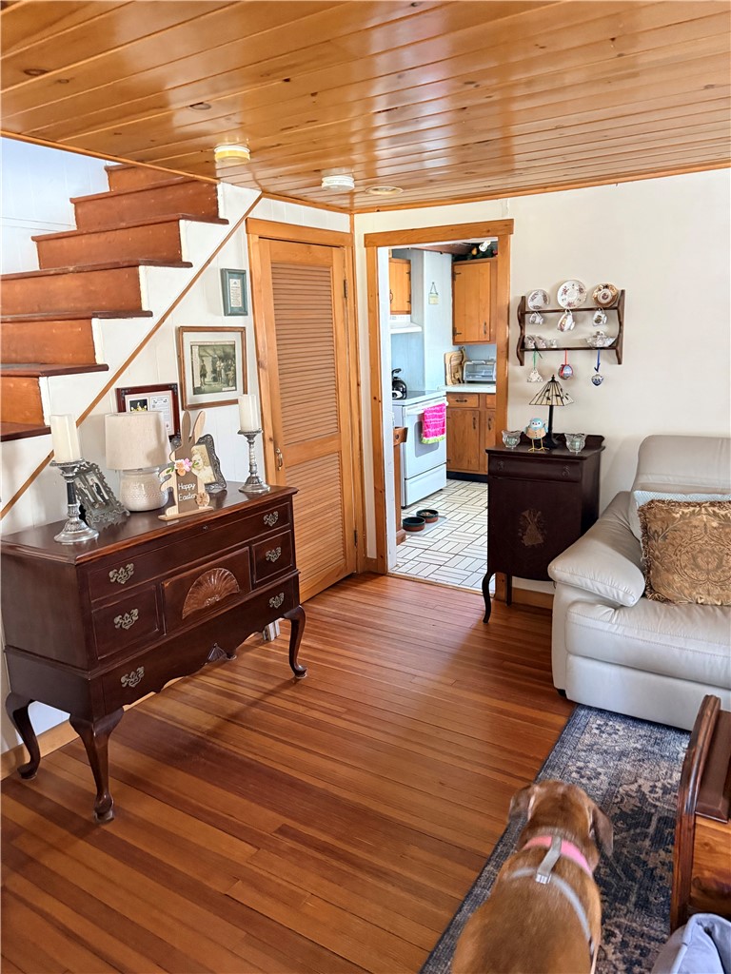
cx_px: 366
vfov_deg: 71.6
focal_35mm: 24
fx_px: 676
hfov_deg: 56.8
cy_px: 487
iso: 800
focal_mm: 6.76
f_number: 1.78
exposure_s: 1/54
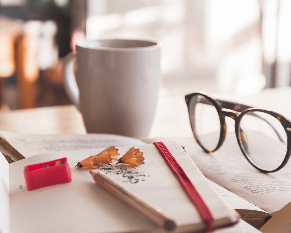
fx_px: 913
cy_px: 117
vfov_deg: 14.5
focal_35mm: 106
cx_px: 153
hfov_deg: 18.1
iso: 200
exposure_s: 1/80
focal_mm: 62
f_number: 5.3
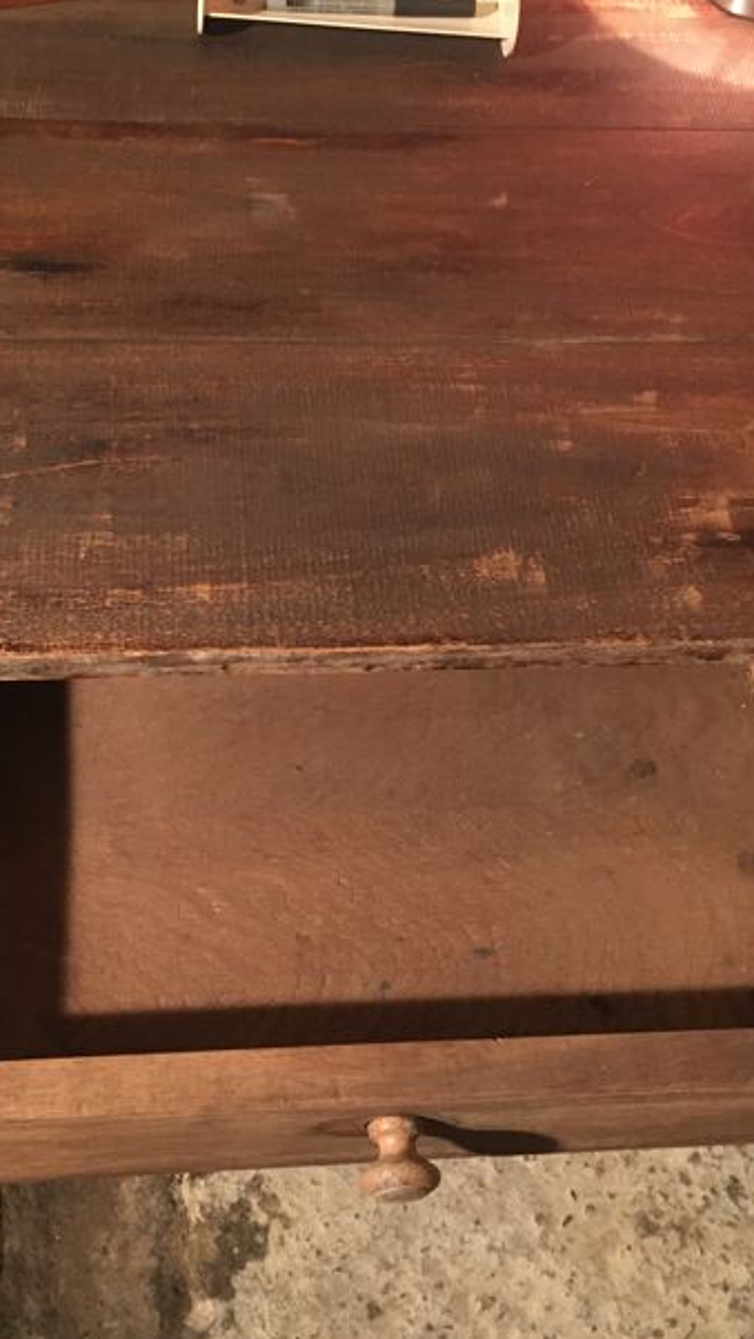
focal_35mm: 42
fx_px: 1492
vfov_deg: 48.3
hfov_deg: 28.3
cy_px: 618
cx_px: 323
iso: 250
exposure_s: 1/17
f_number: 2.2
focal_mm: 4.15
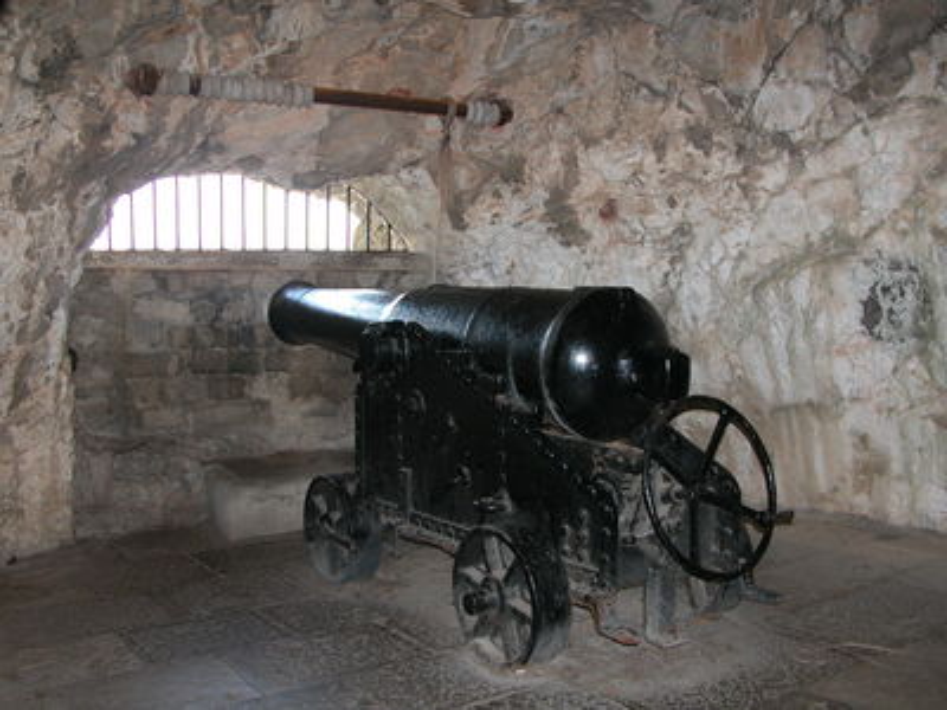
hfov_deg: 52.6
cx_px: 474
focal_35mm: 35
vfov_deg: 40.7
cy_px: 355
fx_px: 958
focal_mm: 8.9
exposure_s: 1/60
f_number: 2.8
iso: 200
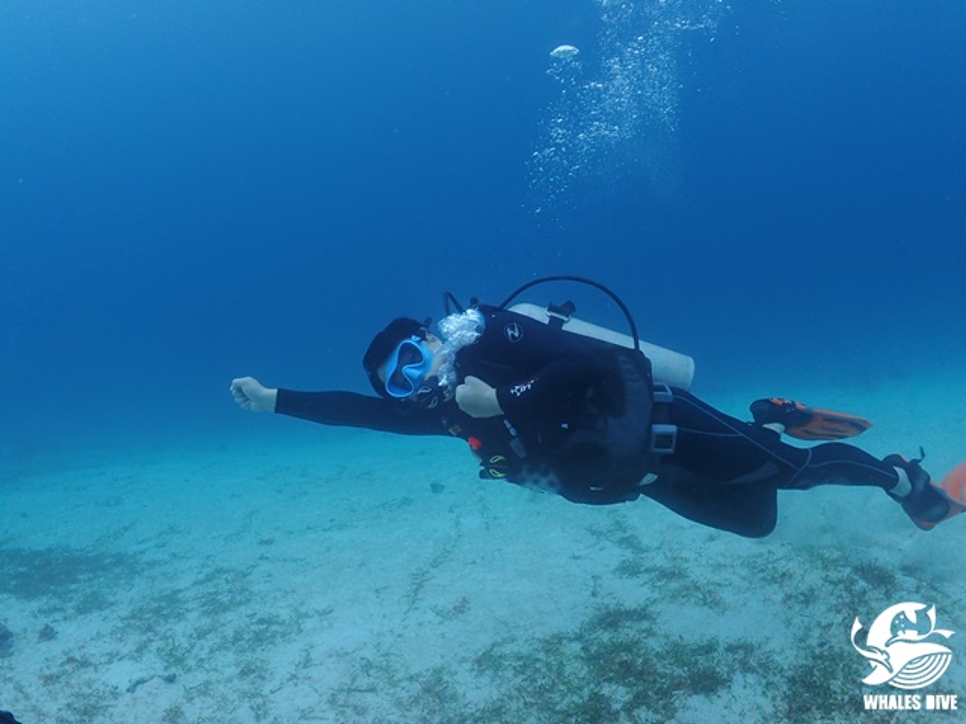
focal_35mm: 32
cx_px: 483
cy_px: 362
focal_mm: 5.87
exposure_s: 1/80
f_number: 3.2
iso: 100
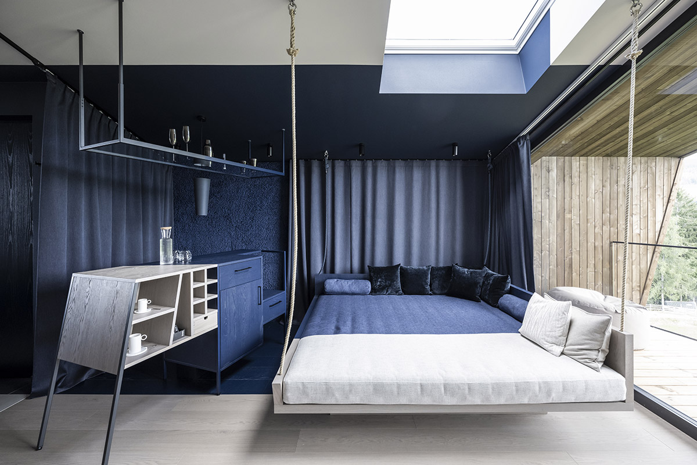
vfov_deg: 81.2
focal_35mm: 14
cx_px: 348
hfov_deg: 104.3
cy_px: 232
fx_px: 271
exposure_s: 1/50
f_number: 6.3
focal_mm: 14
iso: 1000
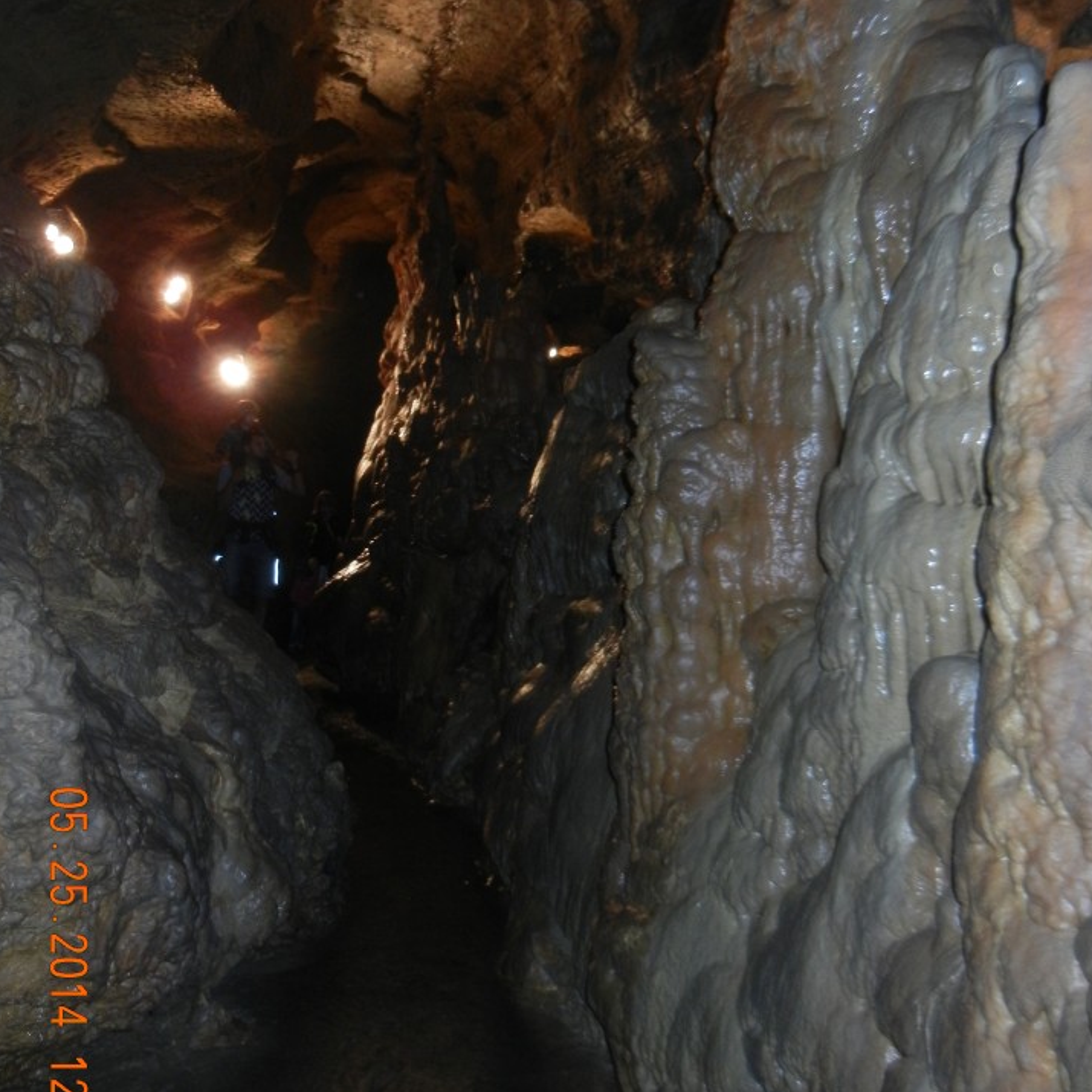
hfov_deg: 43.9
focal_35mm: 38
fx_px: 1356
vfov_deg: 43.8
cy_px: 486
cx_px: 533
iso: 400
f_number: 3.5
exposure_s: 1/30
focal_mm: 5.4
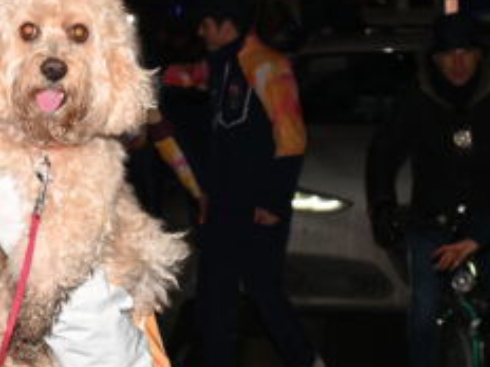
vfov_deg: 9.6
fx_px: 2180
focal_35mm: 154
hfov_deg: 12.5
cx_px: -110
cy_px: 43
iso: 1600
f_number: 7.1
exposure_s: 1/200
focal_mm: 51
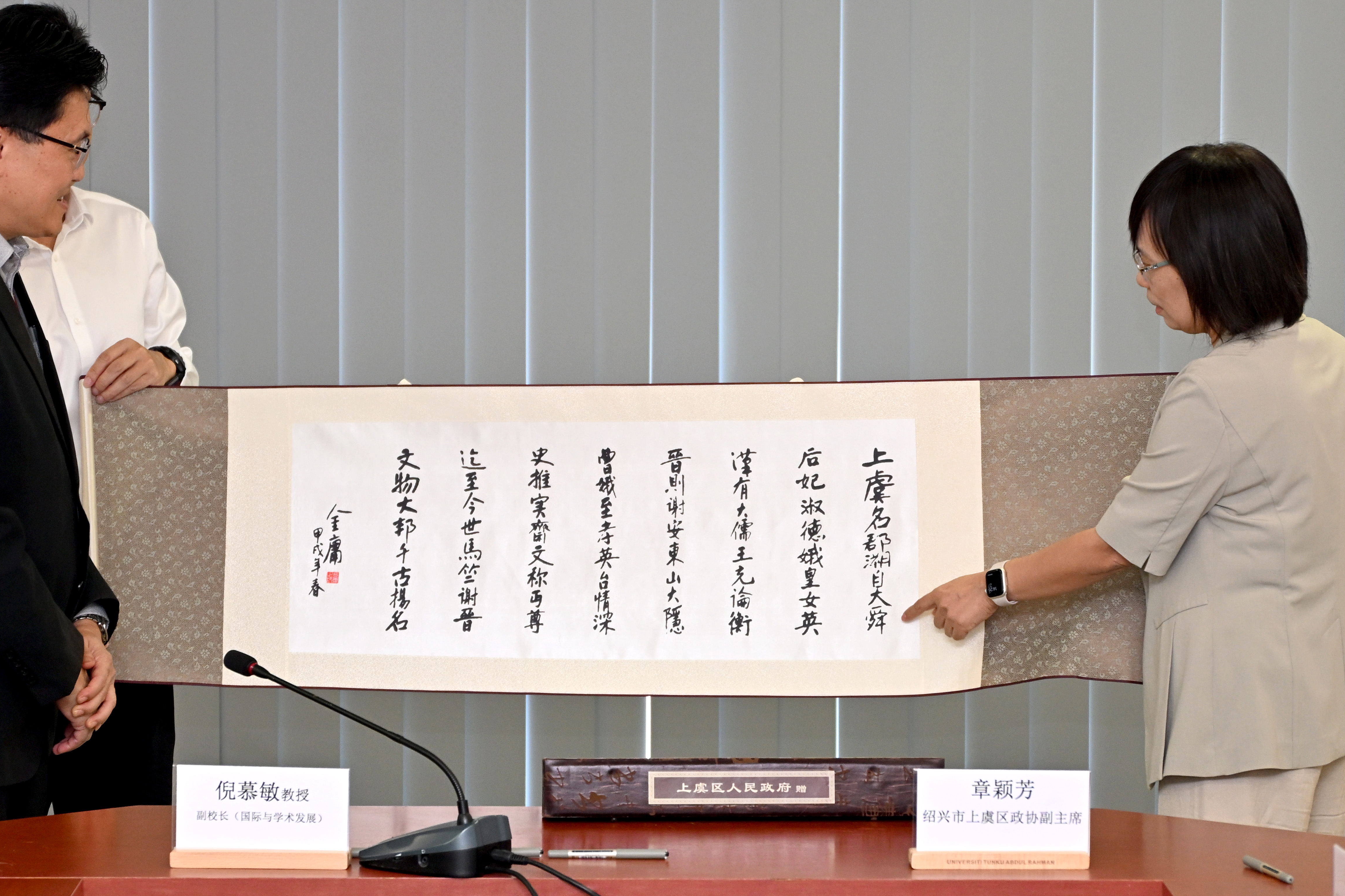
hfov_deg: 18.3
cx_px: 622
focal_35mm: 112
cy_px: 448
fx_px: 4184
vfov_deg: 12.2
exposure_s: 1/30
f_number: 5
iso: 800
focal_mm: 62
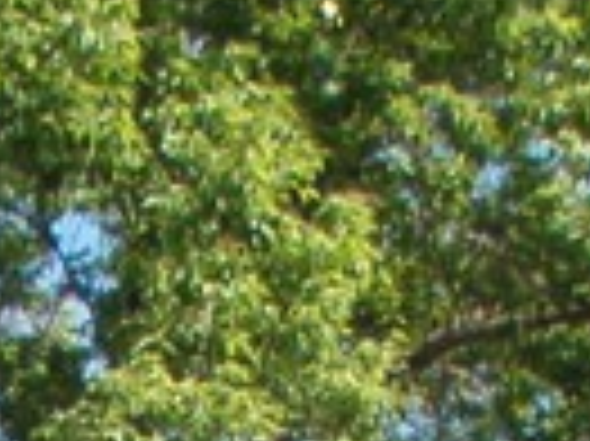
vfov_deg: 4.6
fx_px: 5075
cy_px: 1665
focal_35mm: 298
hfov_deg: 6.6
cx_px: -131
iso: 80
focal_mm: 6.7
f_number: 3.5
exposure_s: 1/400
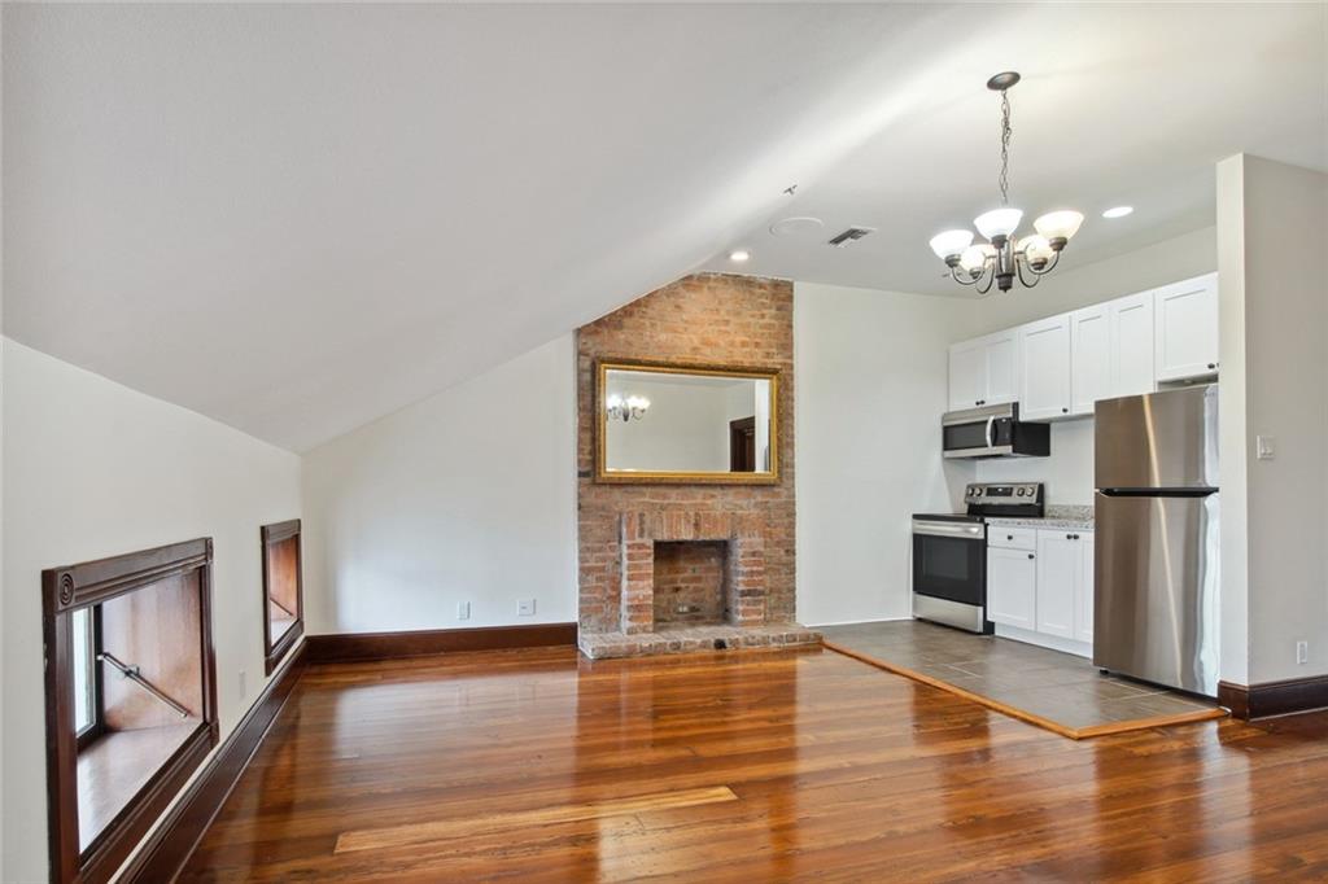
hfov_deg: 90.0
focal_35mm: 18
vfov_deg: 67.3
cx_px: 664
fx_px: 664
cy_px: 442
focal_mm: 12
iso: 100
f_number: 11
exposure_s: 2
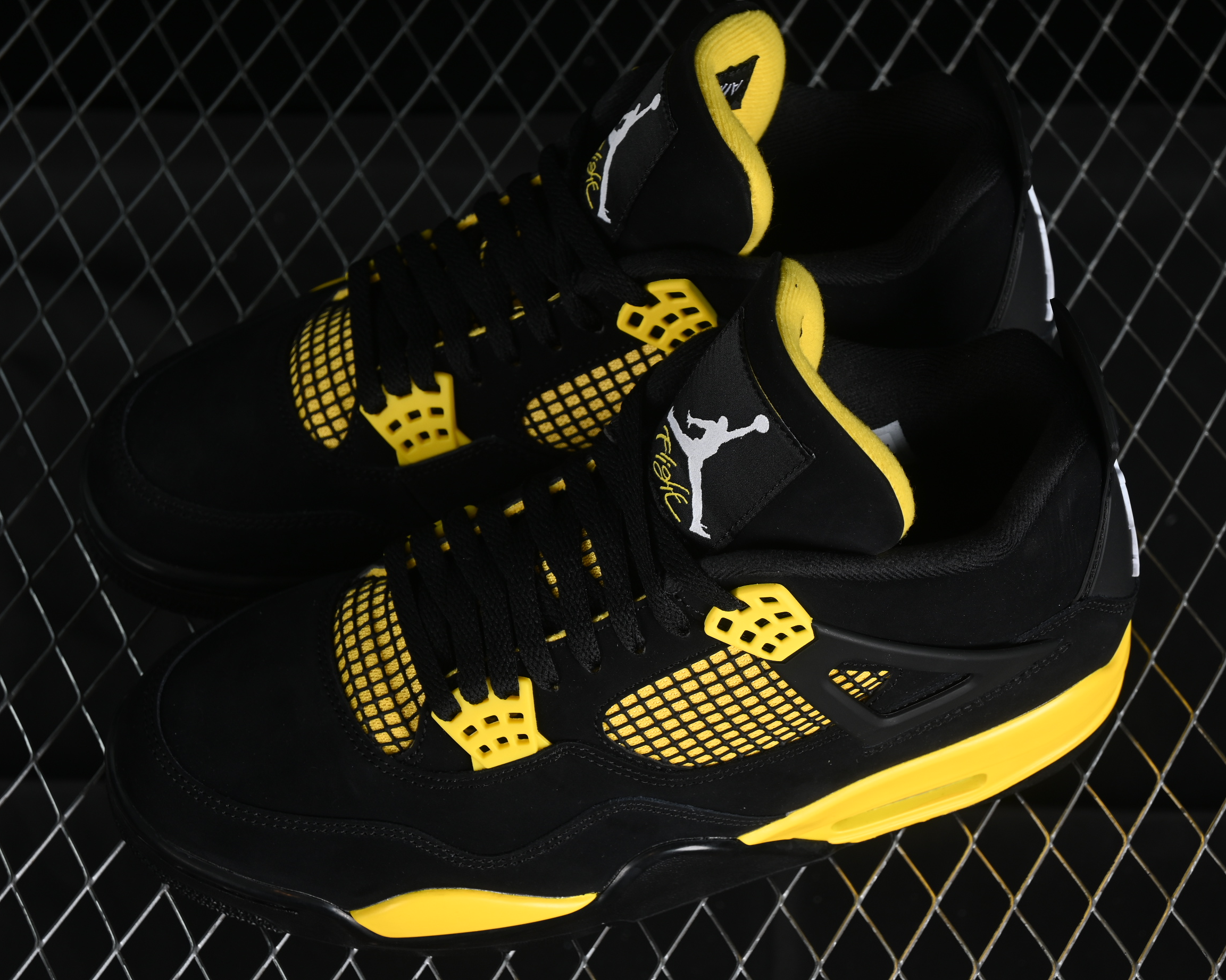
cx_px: 640
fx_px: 3084
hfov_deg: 22.5
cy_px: 488
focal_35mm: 85
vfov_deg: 18.1
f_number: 6.3
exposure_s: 1/50
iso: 160
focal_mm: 50
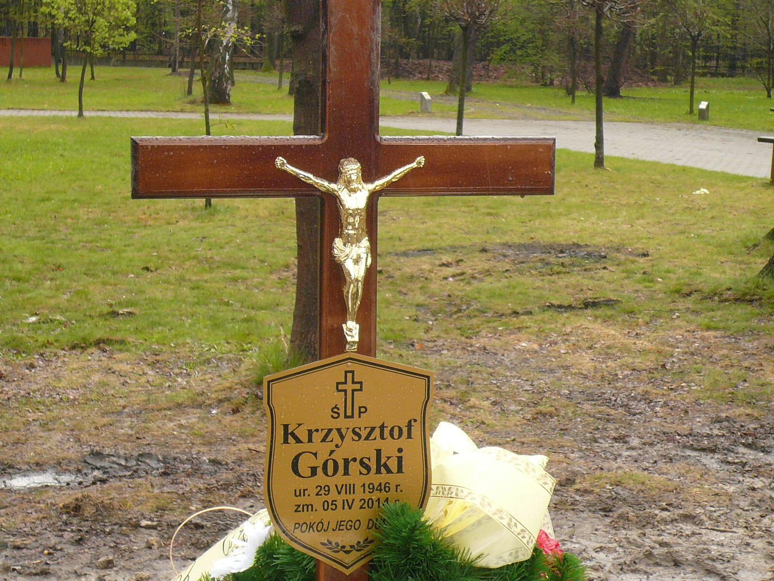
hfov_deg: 26.3
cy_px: 290
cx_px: 387
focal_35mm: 74
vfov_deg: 19.9
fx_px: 1655
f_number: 3.6
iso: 100
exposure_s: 1/125
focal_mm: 8.1
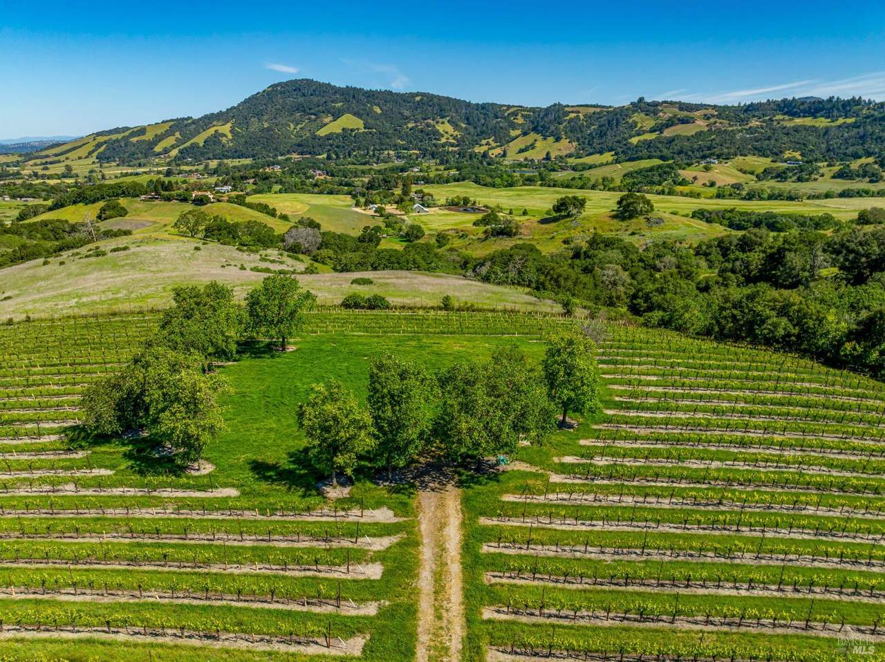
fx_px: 613
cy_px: 331
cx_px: 442
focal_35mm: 24
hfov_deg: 71.6
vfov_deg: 56.8
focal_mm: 12.29
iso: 100
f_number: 2.8
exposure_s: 1/2500
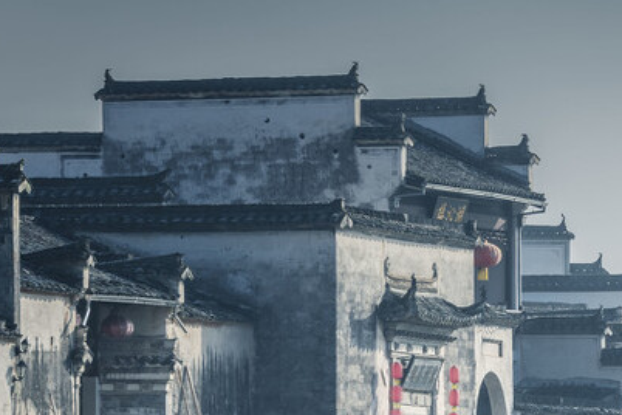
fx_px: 6962
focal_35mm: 403
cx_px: 675
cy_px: 605
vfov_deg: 3.4
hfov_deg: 5.1
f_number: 11
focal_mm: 135
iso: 64
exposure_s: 1/100
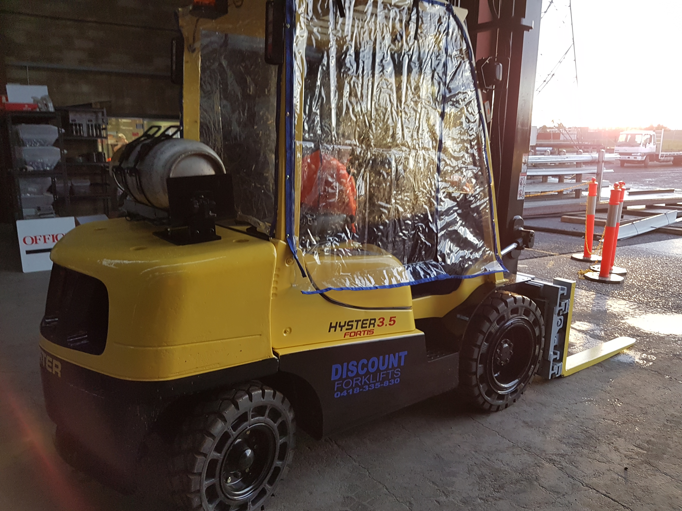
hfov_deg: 67.3
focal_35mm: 26
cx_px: 341
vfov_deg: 53.1
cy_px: 256
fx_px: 512
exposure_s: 1/50
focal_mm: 4.2
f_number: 1.7
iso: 100
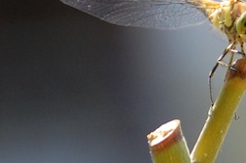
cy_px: 18
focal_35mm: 1213
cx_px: 238
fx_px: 8278
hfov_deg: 1.7
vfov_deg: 1.1
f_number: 6.3
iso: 560
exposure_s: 1/500
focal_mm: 200
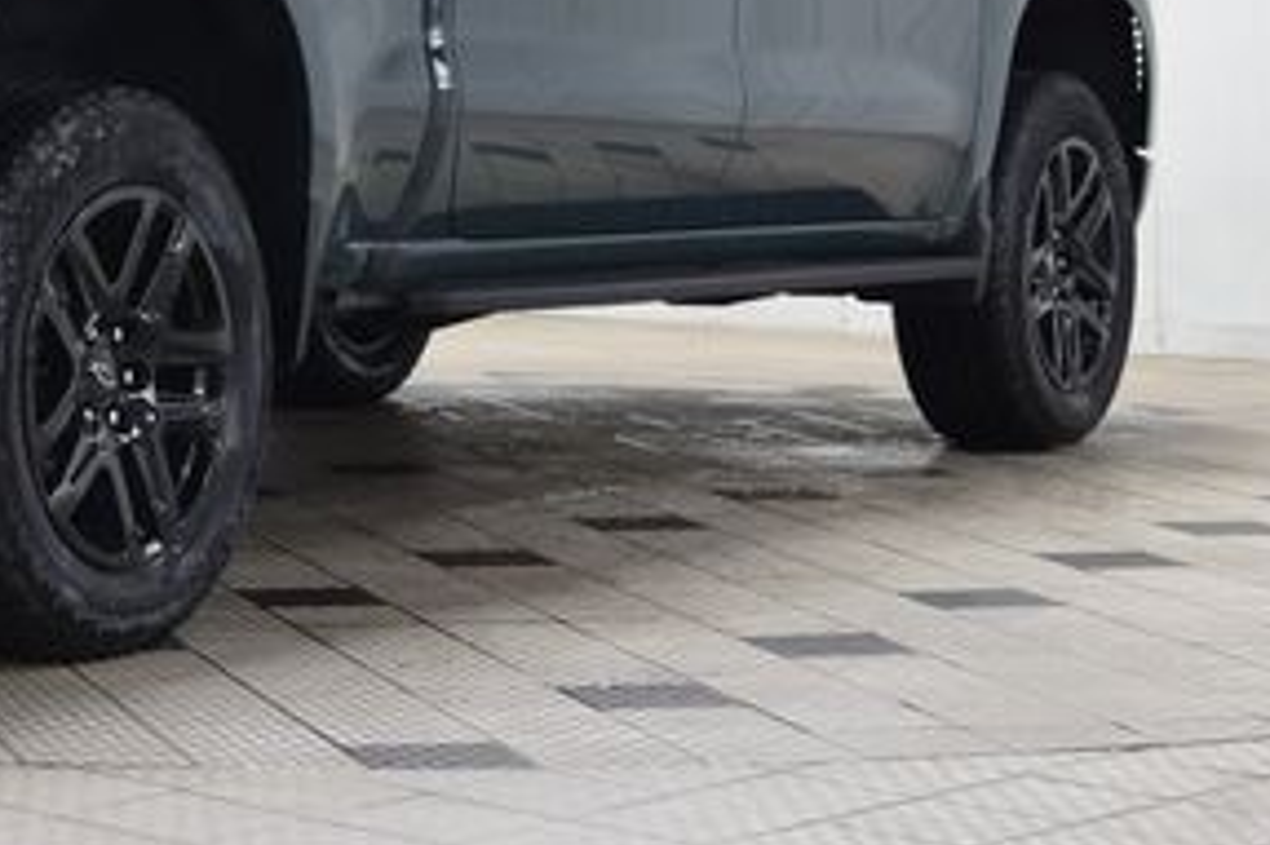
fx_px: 4129
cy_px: 24
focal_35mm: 117
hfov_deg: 17.0
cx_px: -93
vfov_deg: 11.6
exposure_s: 1/15
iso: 640
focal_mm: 35
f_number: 6.3
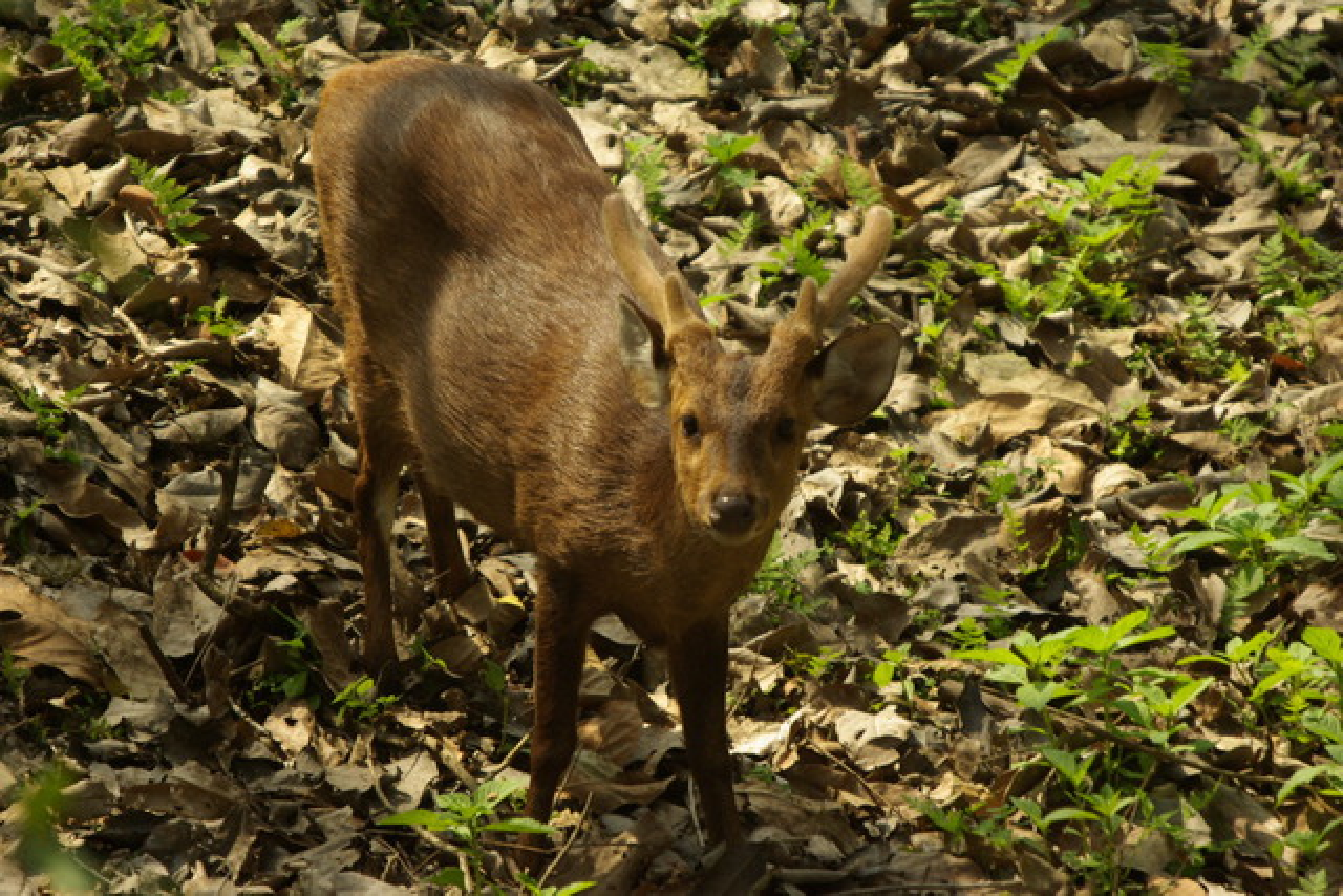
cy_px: 448
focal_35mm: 465
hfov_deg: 4.4
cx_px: 672
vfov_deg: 3.0
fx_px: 17350
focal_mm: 310
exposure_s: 1/350
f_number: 6.7
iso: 200
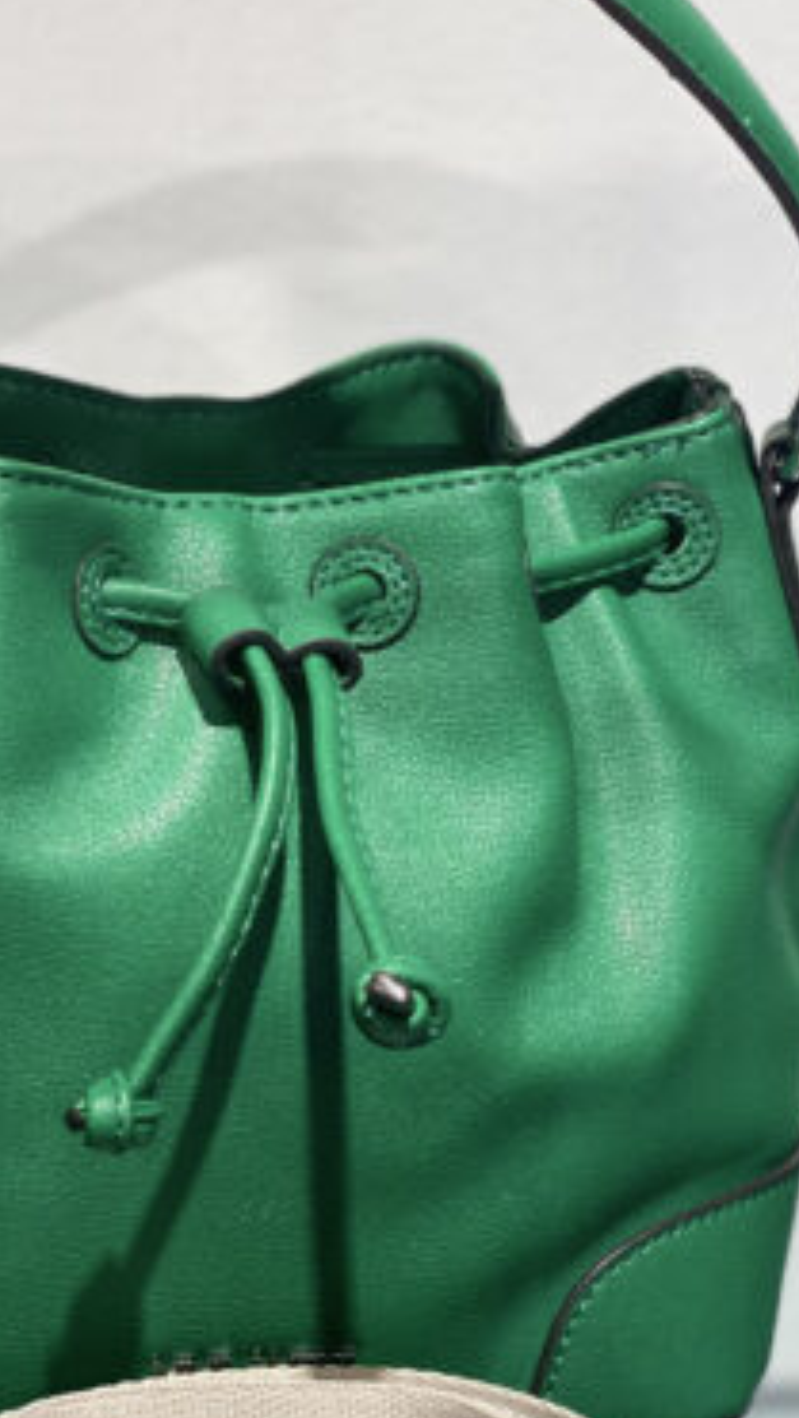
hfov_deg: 15.1
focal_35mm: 80
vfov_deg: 26.5
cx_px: 250
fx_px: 3010
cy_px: 856
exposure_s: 1/100
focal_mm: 6
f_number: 2
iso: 32
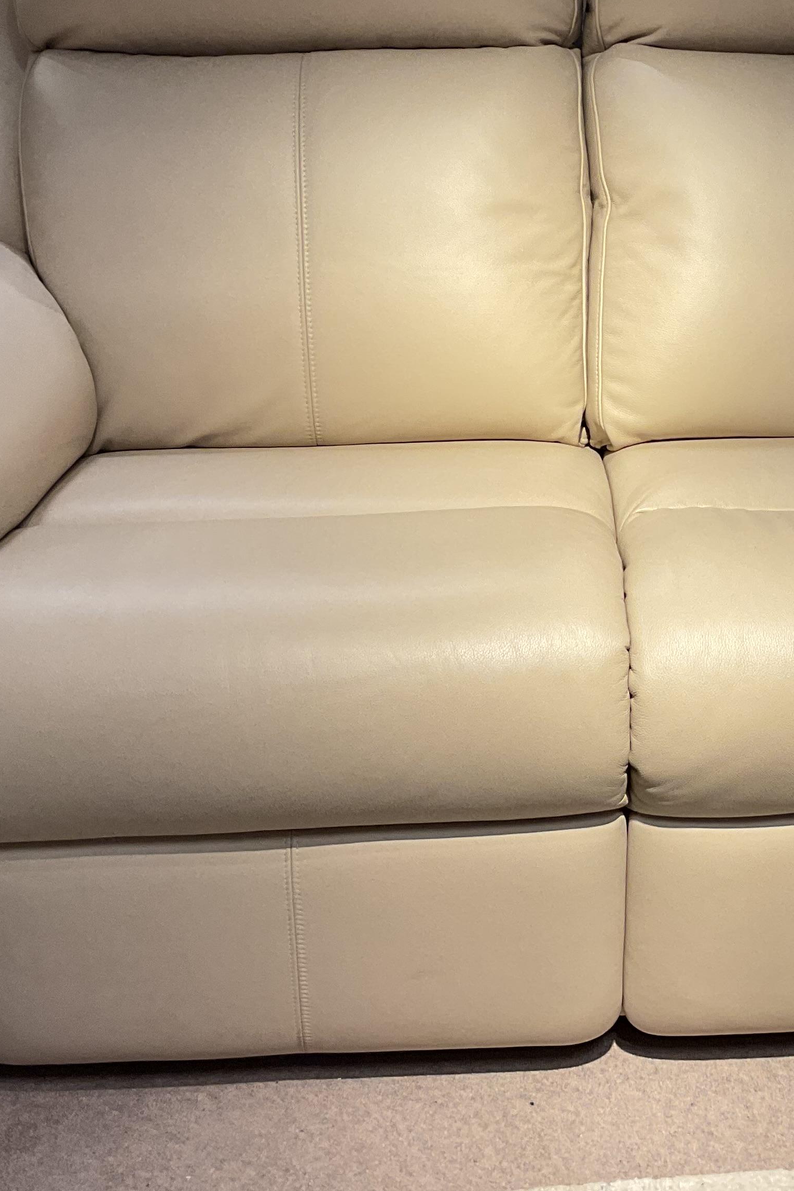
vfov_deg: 37.3
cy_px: 464
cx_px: 653
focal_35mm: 53
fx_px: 1753
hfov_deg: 25.0
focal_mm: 3
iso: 40
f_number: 1.8
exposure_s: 1/100
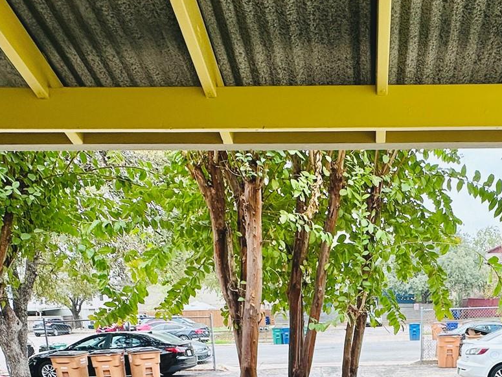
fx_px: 536
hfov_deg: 48.4
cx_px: 371
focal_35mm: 37
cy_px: 429
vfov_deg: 33.1
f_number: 2.2
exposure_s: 1/246
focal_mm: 2.22
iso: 40
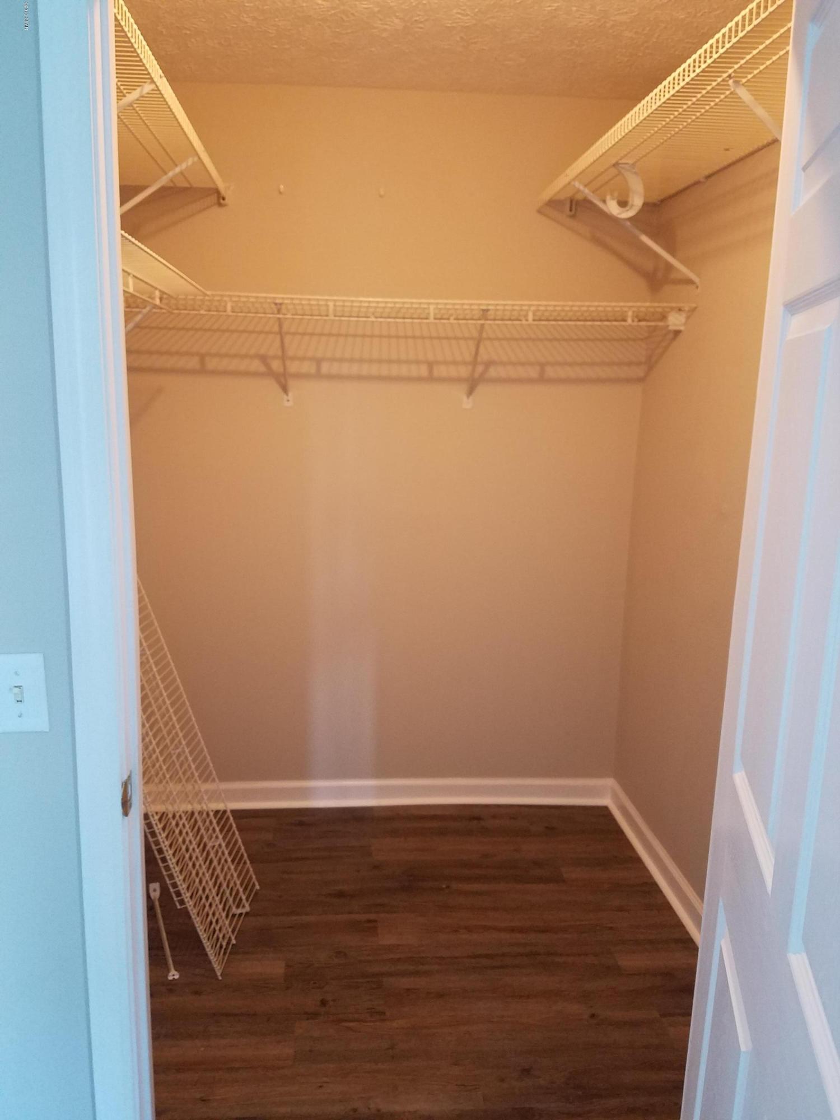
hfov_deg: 53.1
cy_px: 560
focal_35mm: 26
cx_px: 420
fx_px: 841
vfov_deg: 67.3
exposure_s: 1/16
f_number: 1.7
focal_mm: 4.2
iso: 200
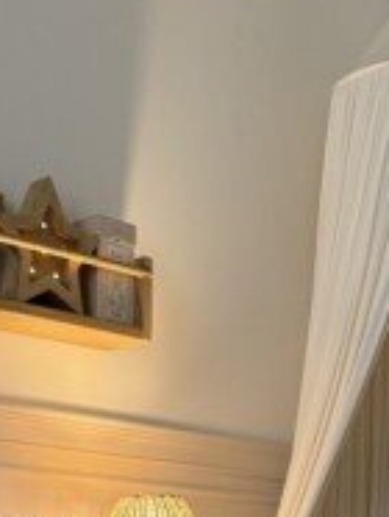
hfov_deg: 17.2
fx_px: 1286
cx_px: 147
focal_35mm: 86
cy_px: 839
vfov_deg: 19.1
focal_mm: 6.76
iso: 200
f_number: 1.78
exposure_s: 1/50
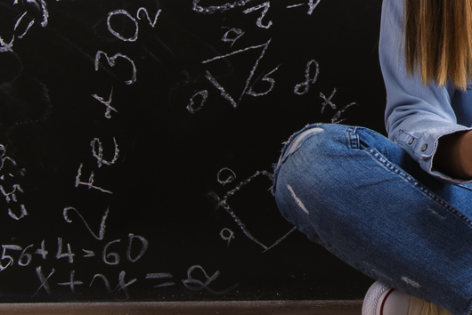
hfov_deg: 12.9
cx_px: 667
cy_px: -213
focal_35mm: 152
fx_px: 1994
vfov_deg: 8.7
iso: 100
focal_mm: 38
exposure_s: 1/160
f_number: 13
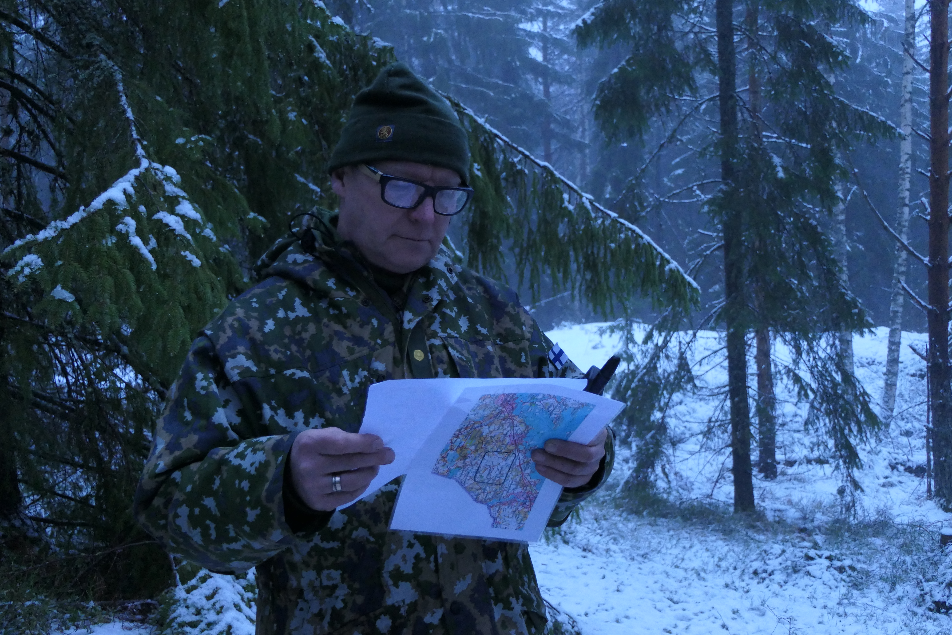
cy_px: 318
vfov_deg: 29.9
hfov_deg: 43.6
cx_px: 476
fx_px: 1190
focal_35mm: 45
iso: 1600
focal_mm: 16.6
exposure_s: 1/10
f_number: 3.5
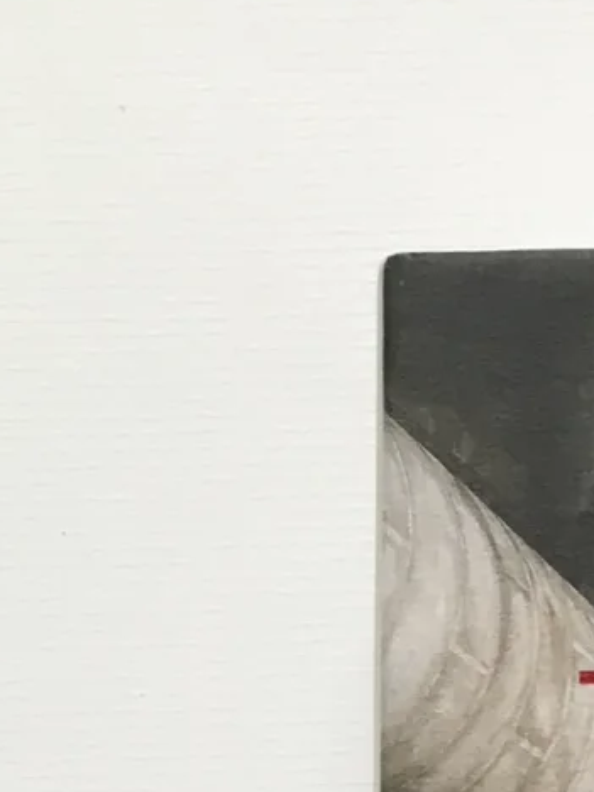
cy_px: 1735
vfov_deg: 11.3
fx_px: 3501
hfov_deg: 8.9
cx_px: 1354
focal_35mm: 153
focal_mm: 3.99
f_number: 1.8
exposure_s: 1/60
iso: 32
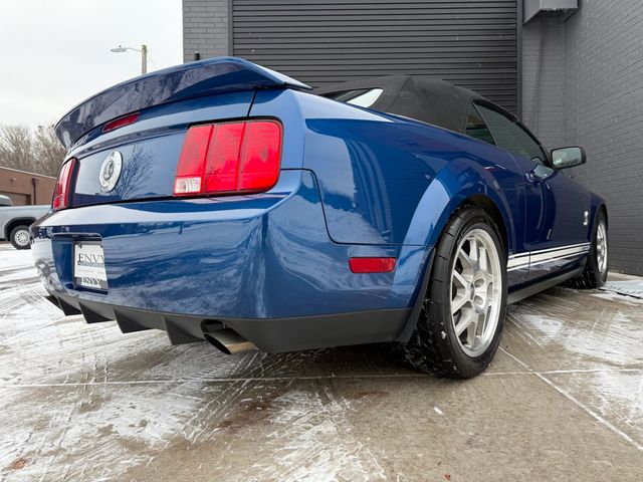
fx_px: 446
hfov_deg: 71.6
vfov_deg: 56.8
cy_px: 241
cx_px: 322
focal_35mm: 24
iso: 100
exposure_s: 1/772
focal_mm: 6.76
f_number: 1.78
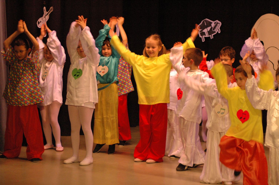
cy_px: 92
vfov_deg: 13.0
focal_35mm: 105
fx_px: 813
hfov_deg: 19.5
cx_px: 140
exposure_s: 1/60
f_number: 4
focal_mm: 70
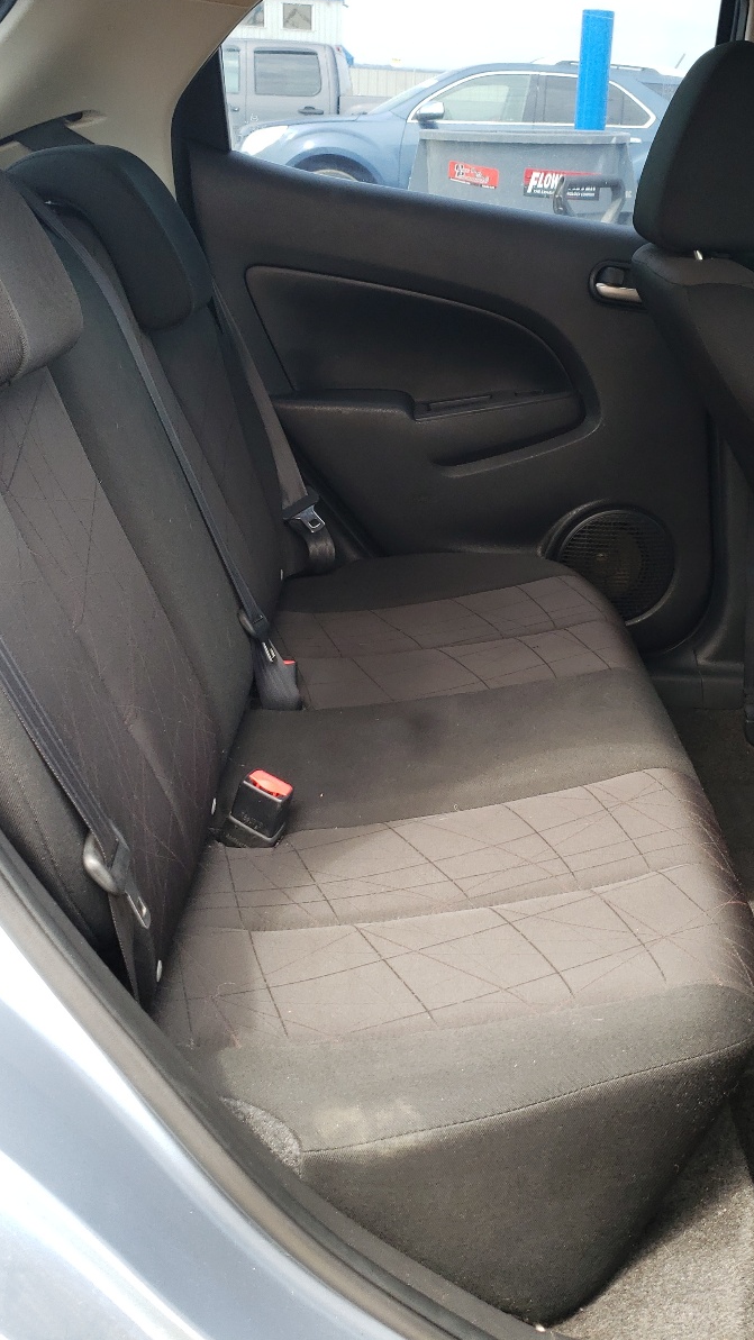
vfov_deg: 52.8
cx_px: 530
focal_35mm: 38
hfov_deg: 30.8
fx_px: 1351
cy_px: 667
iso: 50
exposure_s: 1/196
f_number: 1.5
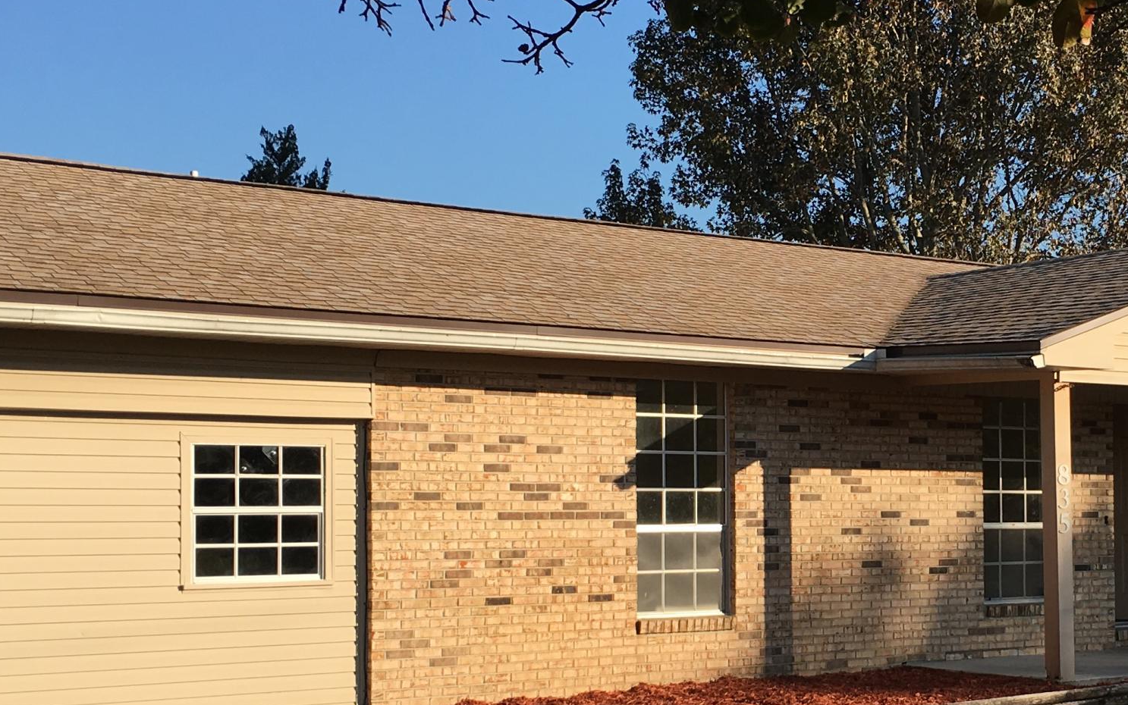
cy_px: 483
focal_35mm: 62
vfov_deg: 20.9
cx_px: 878
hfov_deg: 32.2
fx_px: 1906
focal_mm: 4.15
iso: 25
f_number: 2.2
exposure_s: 1/1282
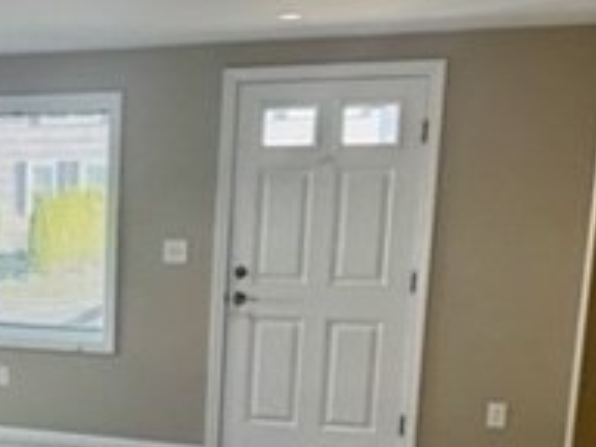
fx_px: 1102
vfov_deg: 22.4
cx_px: -47
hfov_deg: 27.8
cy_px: 397
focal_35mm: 64
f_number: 1.78
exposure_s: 1/120
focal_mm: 6.76
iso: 125
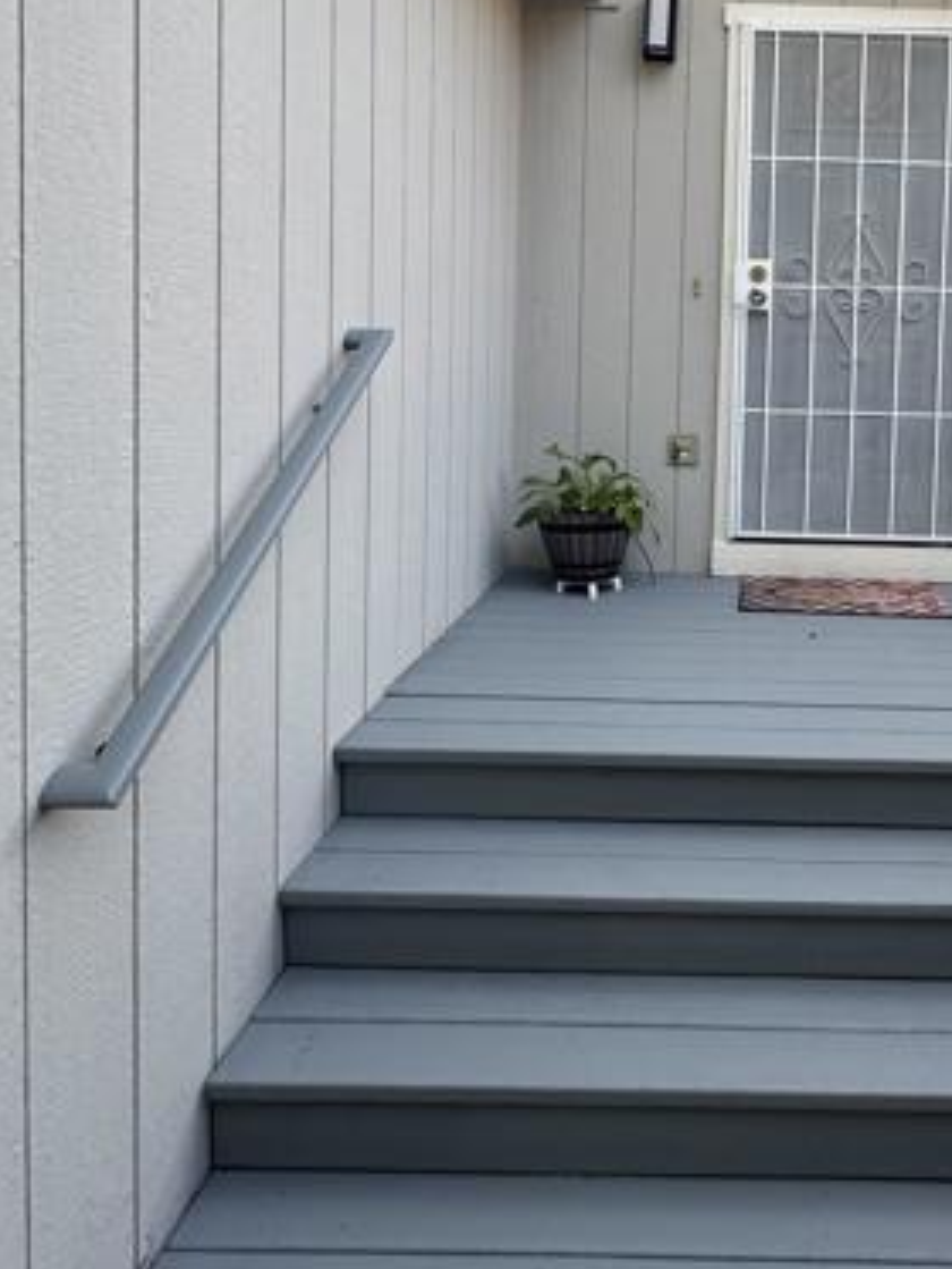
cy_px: 401
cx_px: 748
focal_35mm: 24
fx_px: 880
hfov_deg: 53.4
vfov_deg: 69.1
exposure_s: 1/138
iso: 40
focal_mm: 2.22
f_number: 2.2
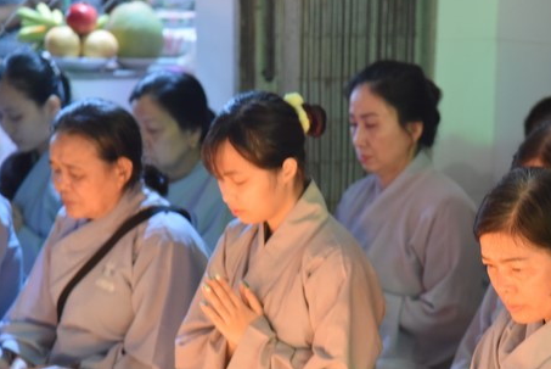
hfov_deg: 11.9
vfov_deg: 8.0
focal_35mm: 172
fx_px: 2635
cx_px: 372
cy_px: 248
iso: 6400
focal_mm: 120
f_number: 4
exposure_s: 1/30
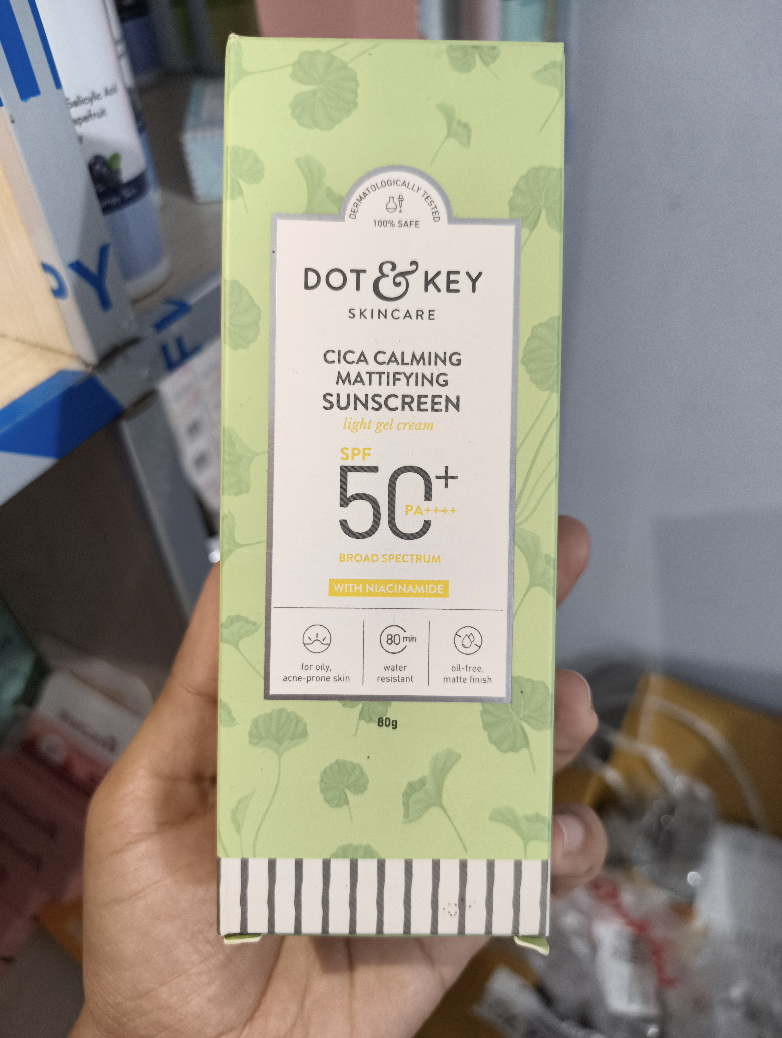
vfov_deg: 71.5
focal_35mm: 24
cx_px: 391
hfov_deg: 56.9
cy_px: 519
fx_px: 721
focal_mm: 5.56
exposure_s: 1/50
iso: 1292
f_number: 1.87
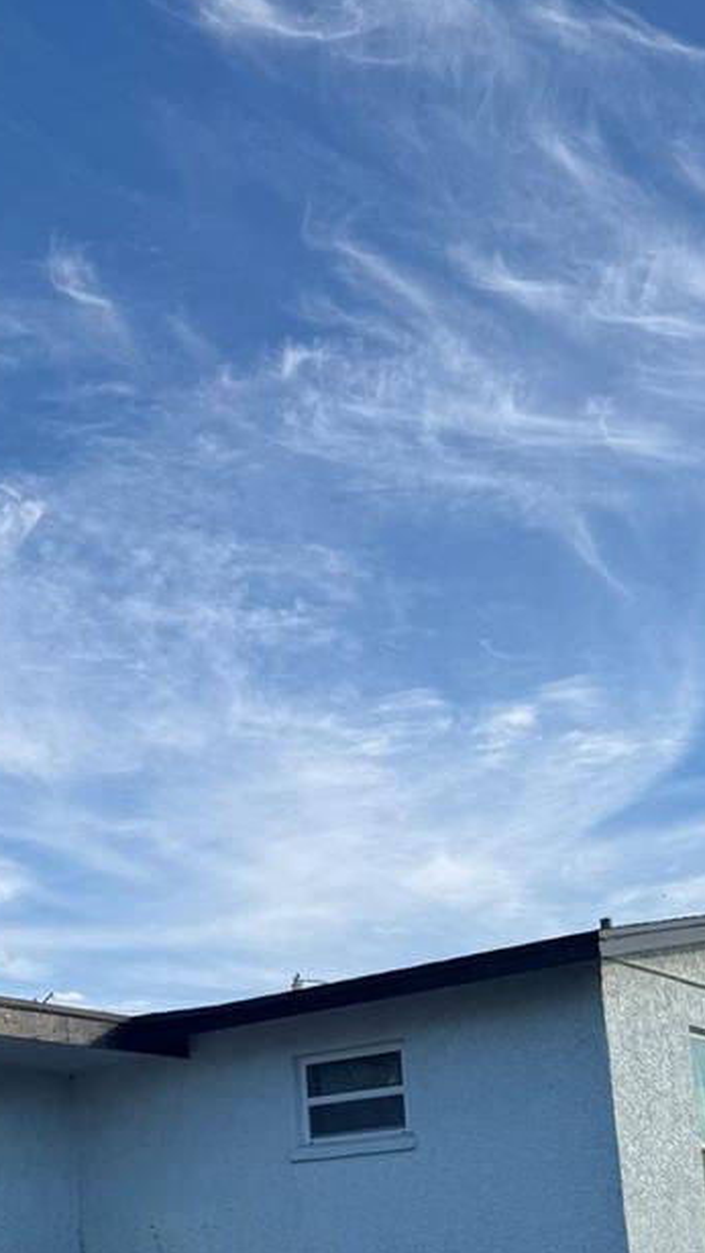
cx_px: 73
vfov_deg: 38.9
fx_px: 1695
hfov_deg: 22.9
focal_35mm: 51
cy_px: 1017
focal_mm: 6.76
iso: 80
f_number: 1.78
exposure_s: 1/3413
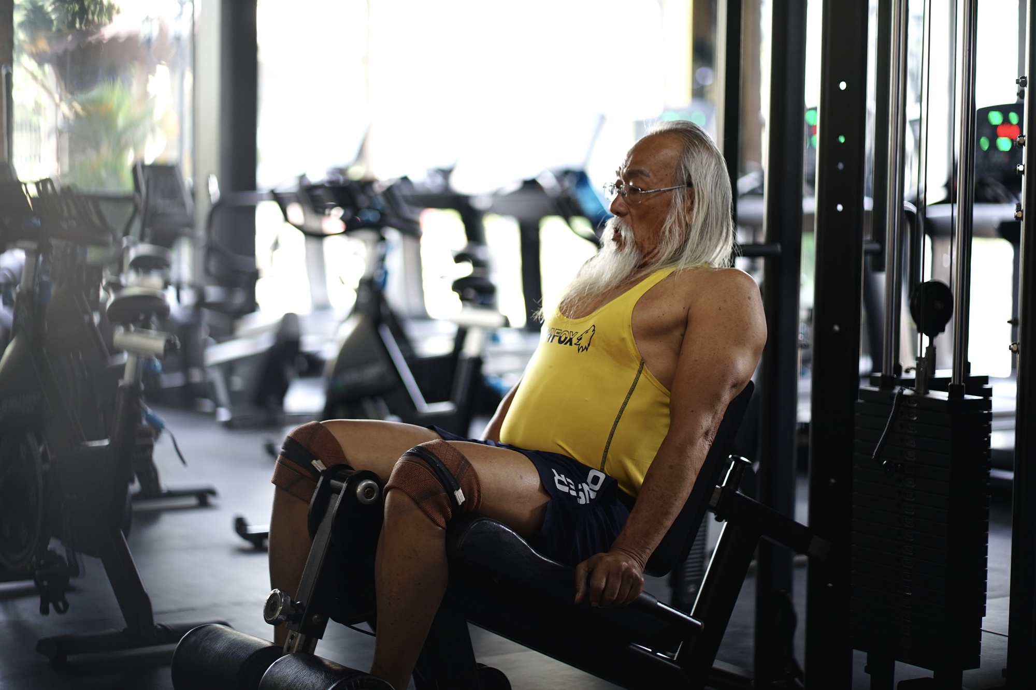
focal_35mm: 85
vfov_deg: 16.1
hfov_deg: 23.9
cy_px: 345
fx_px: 2446
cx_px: 518
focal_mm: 85
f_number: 1.8
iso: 250
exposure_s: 1/80
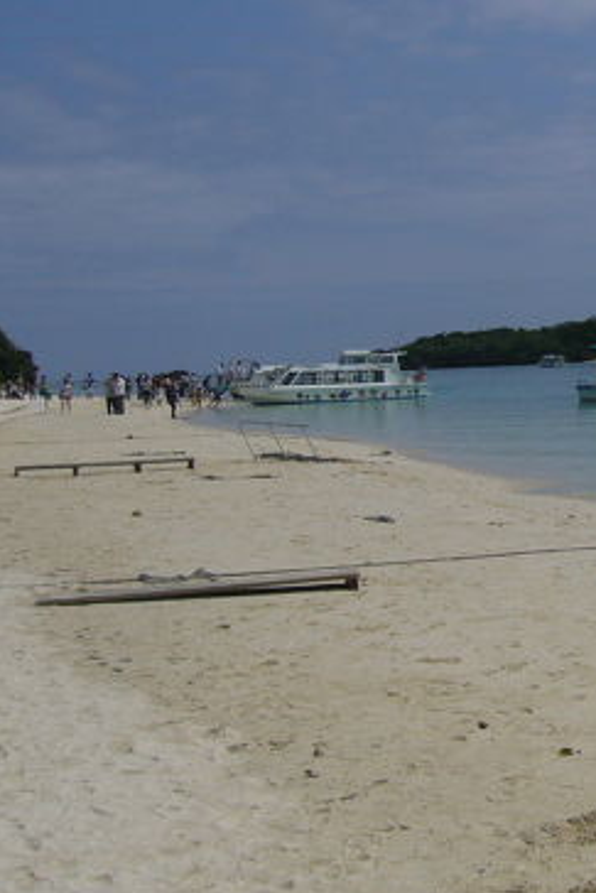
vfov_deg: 30.8
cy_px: 340
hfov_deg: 19.7
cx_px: 714
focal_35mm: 65
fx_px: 1613
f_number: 5.6
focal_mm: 5.8
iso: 80
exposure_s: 1/1600
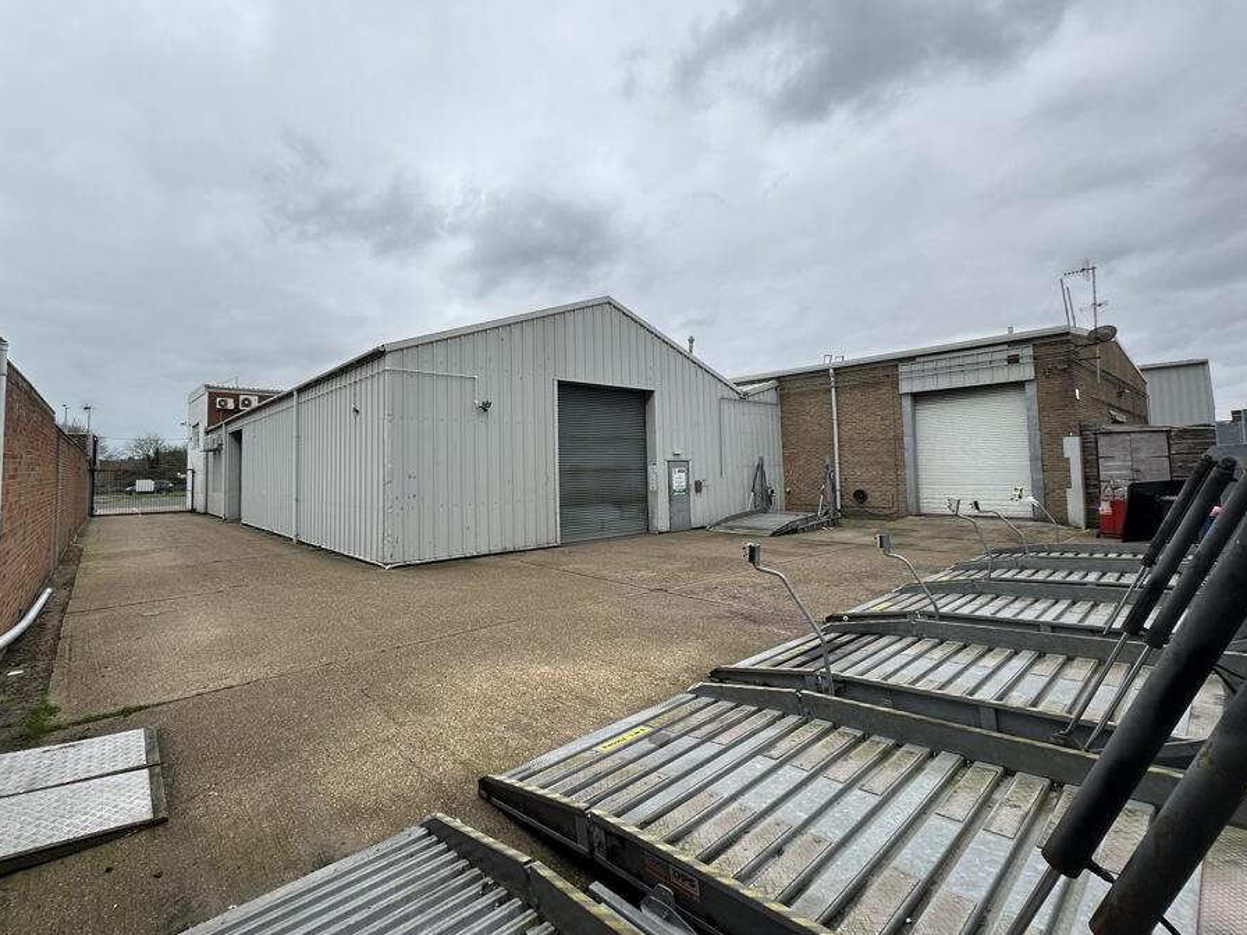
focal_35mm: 16
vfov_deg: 78.0
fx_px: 576
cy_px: 435
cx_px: 550
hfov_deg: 94.1
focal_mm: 2.22
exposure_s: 1/1147
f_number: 2.2
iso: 40
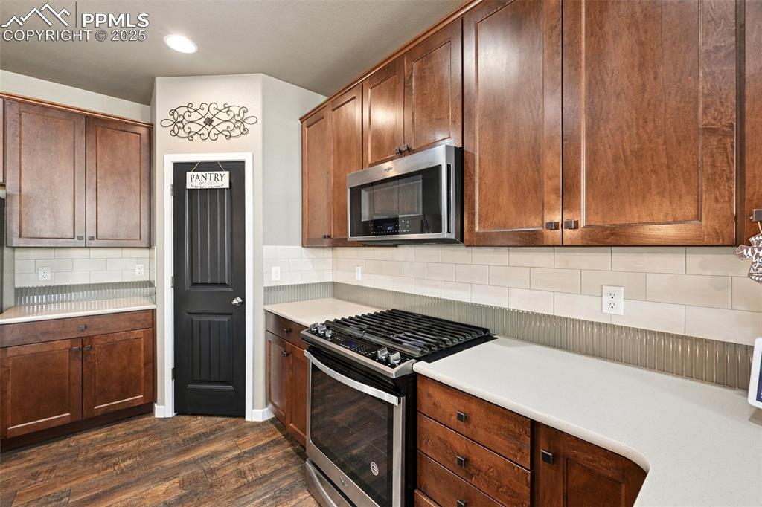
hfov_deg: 100.4
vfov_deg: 77.3
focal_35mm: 15
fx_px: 317
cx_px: 381
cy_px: 254
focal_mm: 15
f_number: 11
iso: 100
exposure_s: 2.5
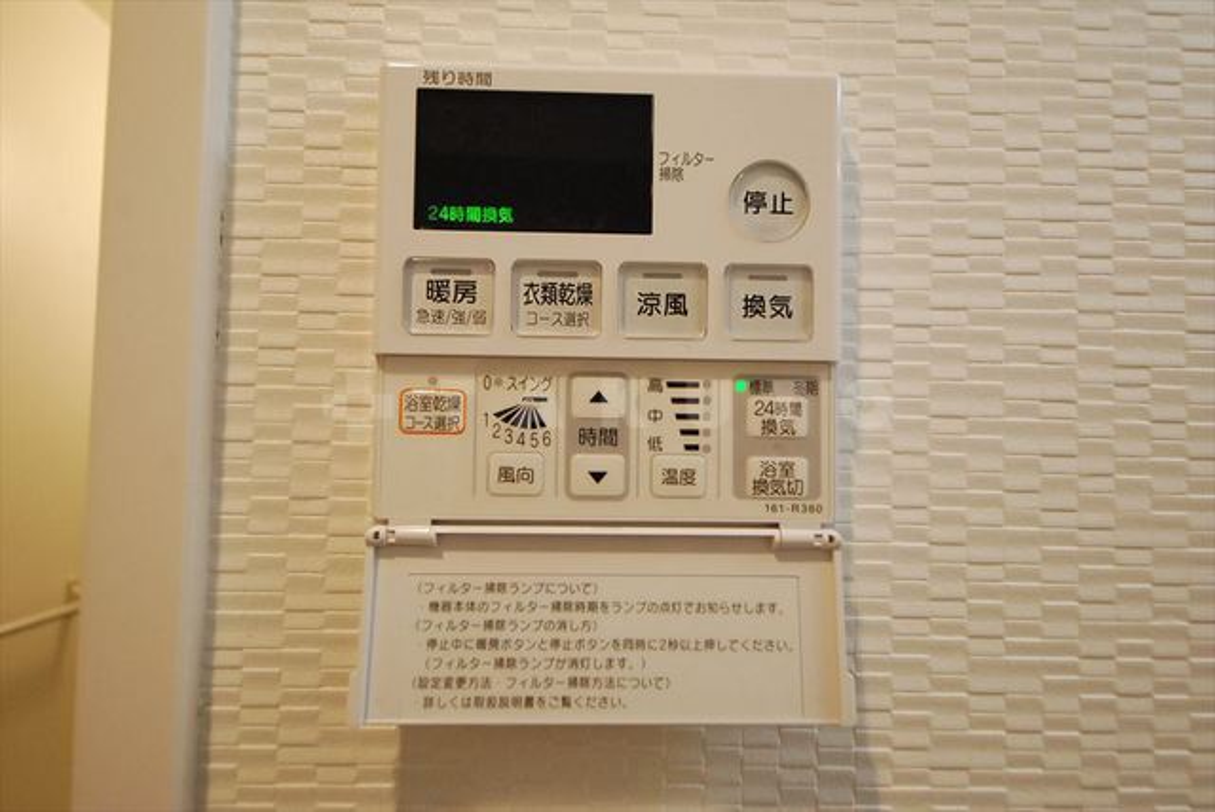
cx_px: 608
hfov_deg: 81.2
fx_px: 709
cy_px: 406
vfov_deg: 59.6
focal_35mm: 21
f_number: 5.3
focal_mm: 14
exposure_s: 1/100
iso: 1600
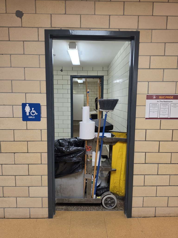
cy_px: 119
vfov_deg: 73.9
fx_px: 158
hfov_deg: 58.9
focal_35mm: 23
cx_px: 89
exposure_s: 1/68
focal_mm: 6.5
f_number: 1.4
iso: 80
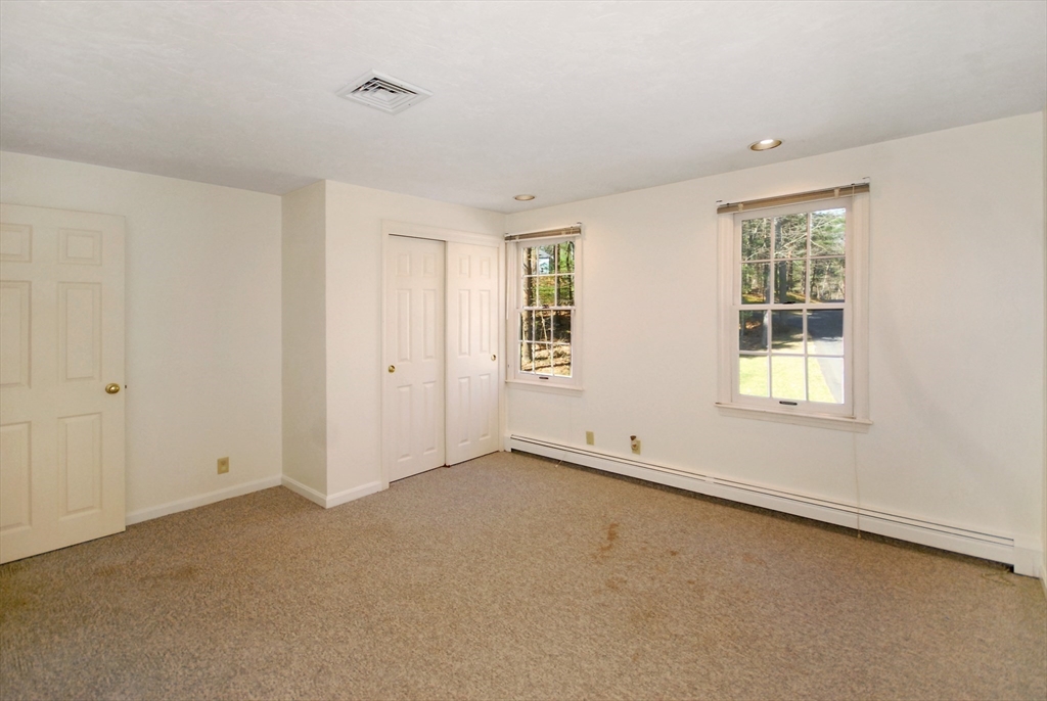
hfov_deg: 100.3
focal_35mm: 15
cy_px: 350
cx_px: 524
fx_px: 437
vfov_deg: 77.5
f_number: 4
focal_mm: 10
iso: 500
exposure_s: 1/60
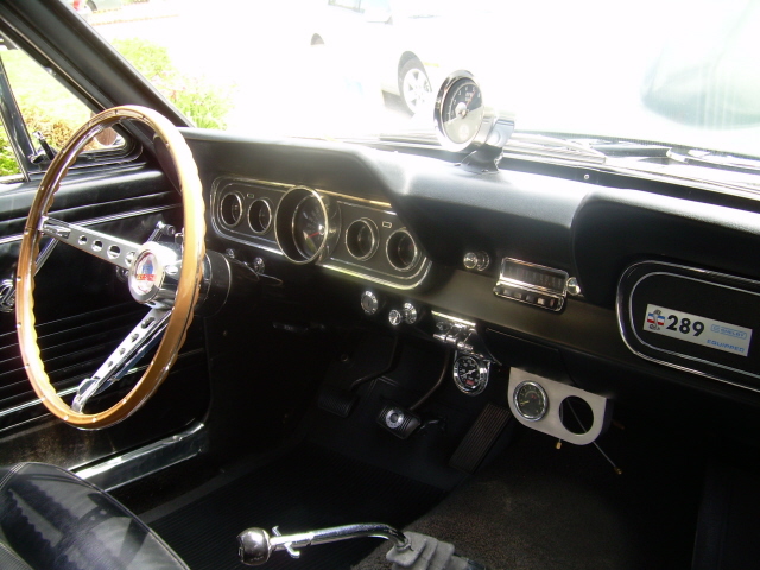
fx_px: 834
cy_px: 285
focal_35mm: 38
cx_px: 380
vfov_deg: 37.7
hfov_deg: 49.0
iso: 50
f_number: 2.8
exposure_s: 1/84.8
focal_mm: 6.3
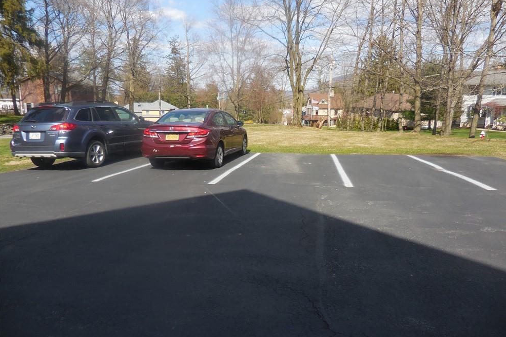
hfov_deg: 67.4
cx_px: 261
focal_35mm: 27
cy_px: 159
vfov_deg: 47.9
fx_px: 379
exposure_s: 1/1000
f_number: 3.3
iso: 125
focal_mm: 4.5
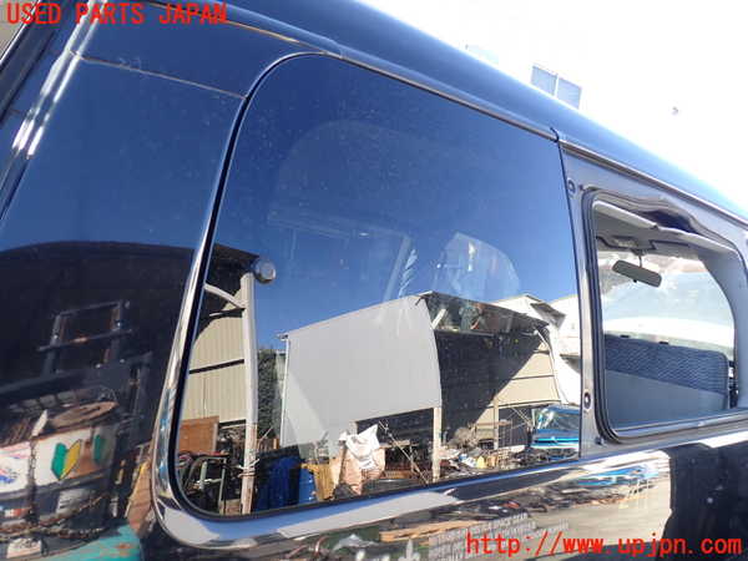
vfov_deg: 46.8
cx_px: 374
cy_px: 280
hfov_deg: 60.0
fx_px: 648
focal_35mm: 30
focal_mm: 5.4
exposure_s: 1/100
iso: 100
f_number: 3.2
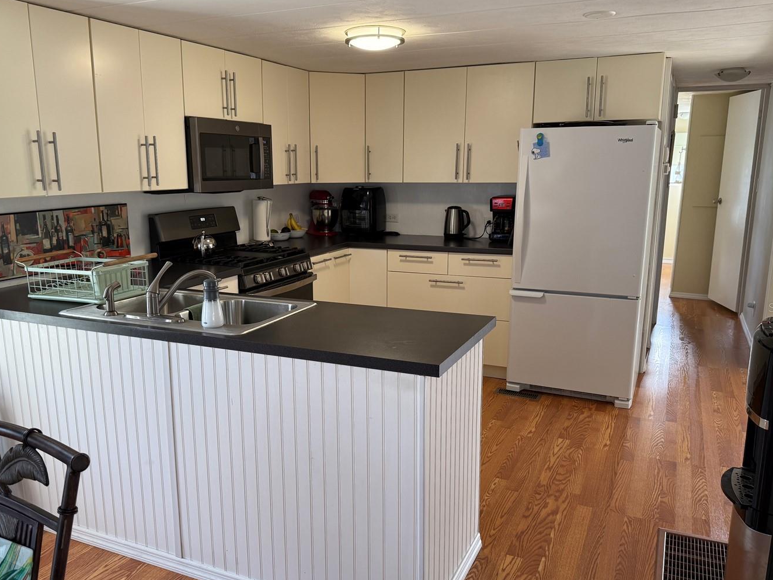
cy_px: 307
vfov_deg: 48.2
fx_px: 648
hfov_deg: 61.6
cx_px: 357
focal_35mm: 29
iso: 160
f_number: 1.78
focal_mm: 6.76
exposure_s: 1/120
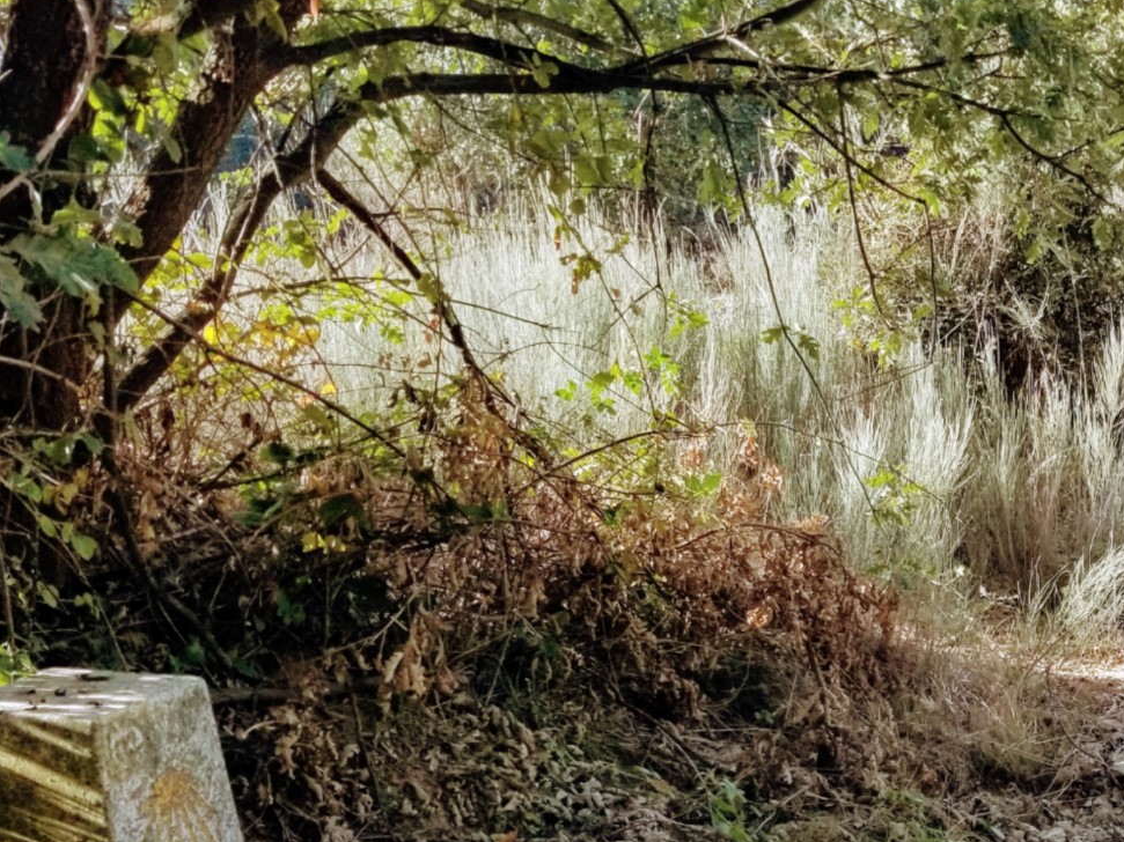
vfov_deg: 26.0
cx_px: 1036
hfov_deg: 33.5
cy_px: 793
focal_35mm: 54
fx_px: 1753
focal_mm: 4.3
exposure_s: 1/466
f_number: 1.7
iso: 50
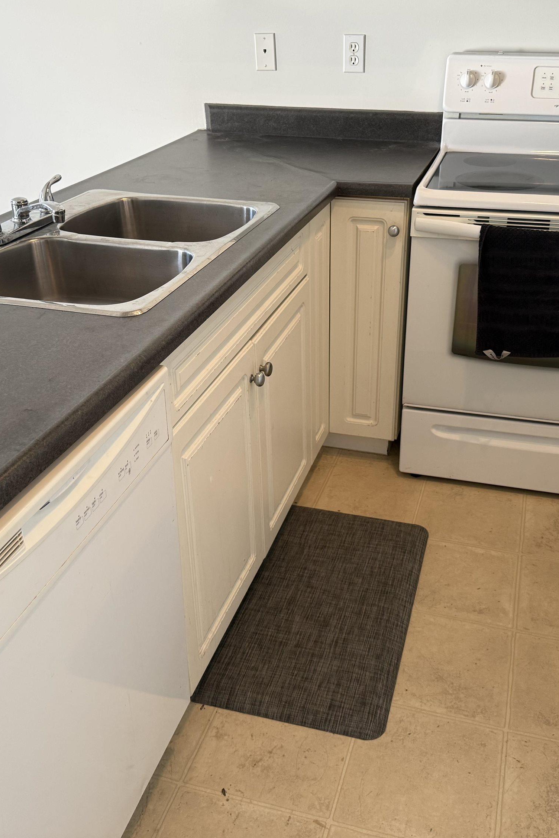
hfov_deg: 38.8
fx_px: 792
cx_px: 323
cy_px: 411
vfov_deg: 55.8
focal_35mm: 34
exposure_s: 1/120
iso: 160
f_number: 1.78
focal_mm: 6.76
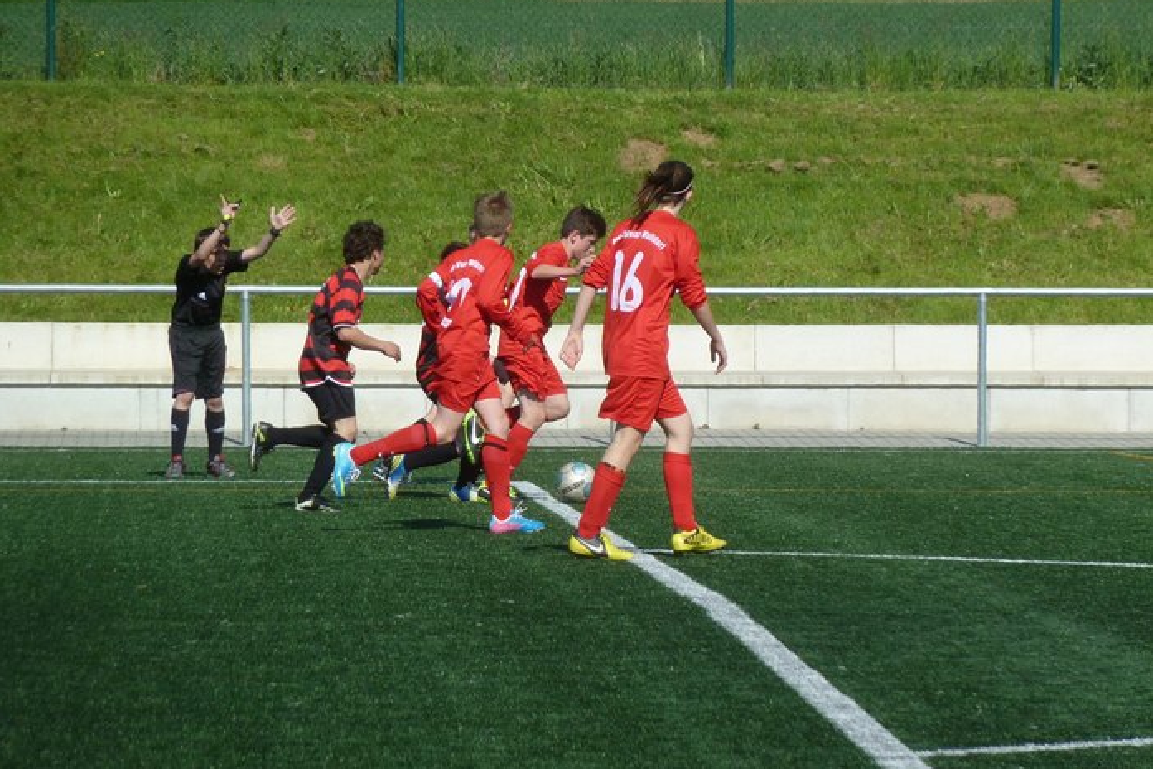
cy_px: 359
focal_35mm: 314
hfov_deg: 6.6
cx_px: 576
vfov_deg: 4.4
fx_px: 10056
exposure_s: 1/1000
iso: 160
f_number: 4.9
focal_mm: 49.2
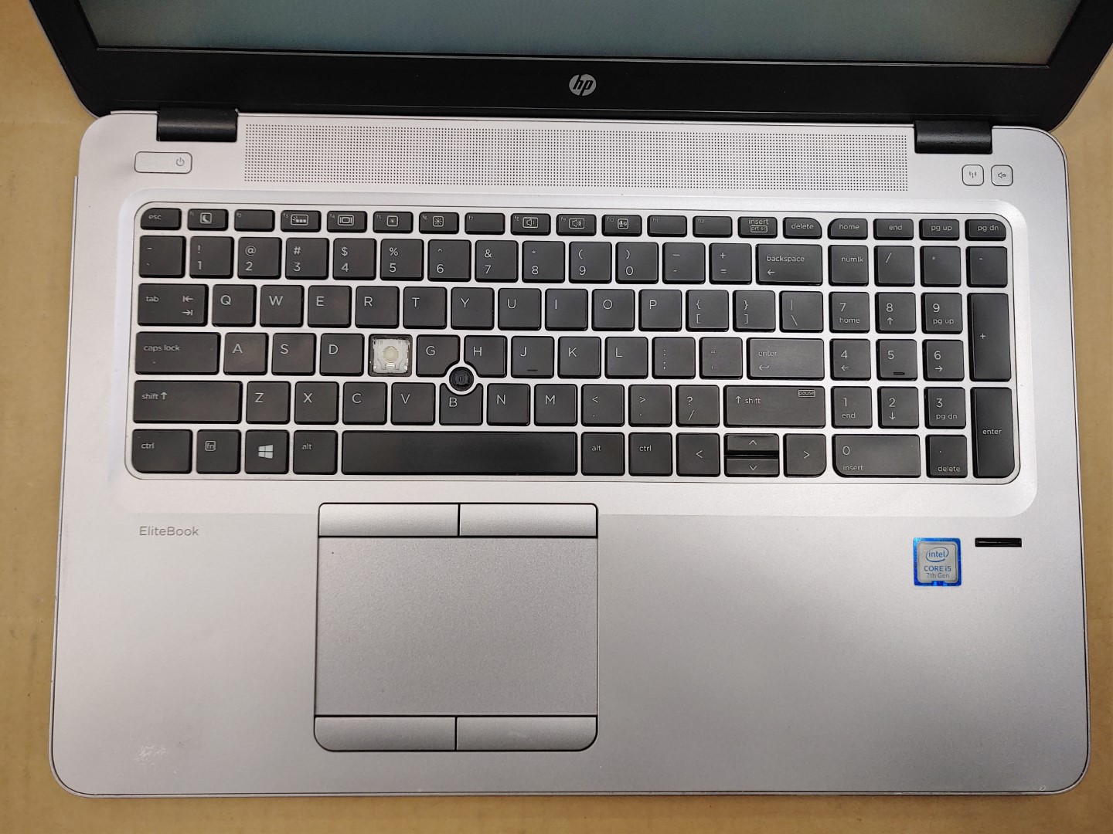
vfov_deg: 53.1
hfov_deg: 67.3
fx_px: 836
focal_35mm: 26
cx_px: 556
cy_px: 417
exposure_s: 1/238
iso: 50
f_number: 1.8
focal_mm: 4.36
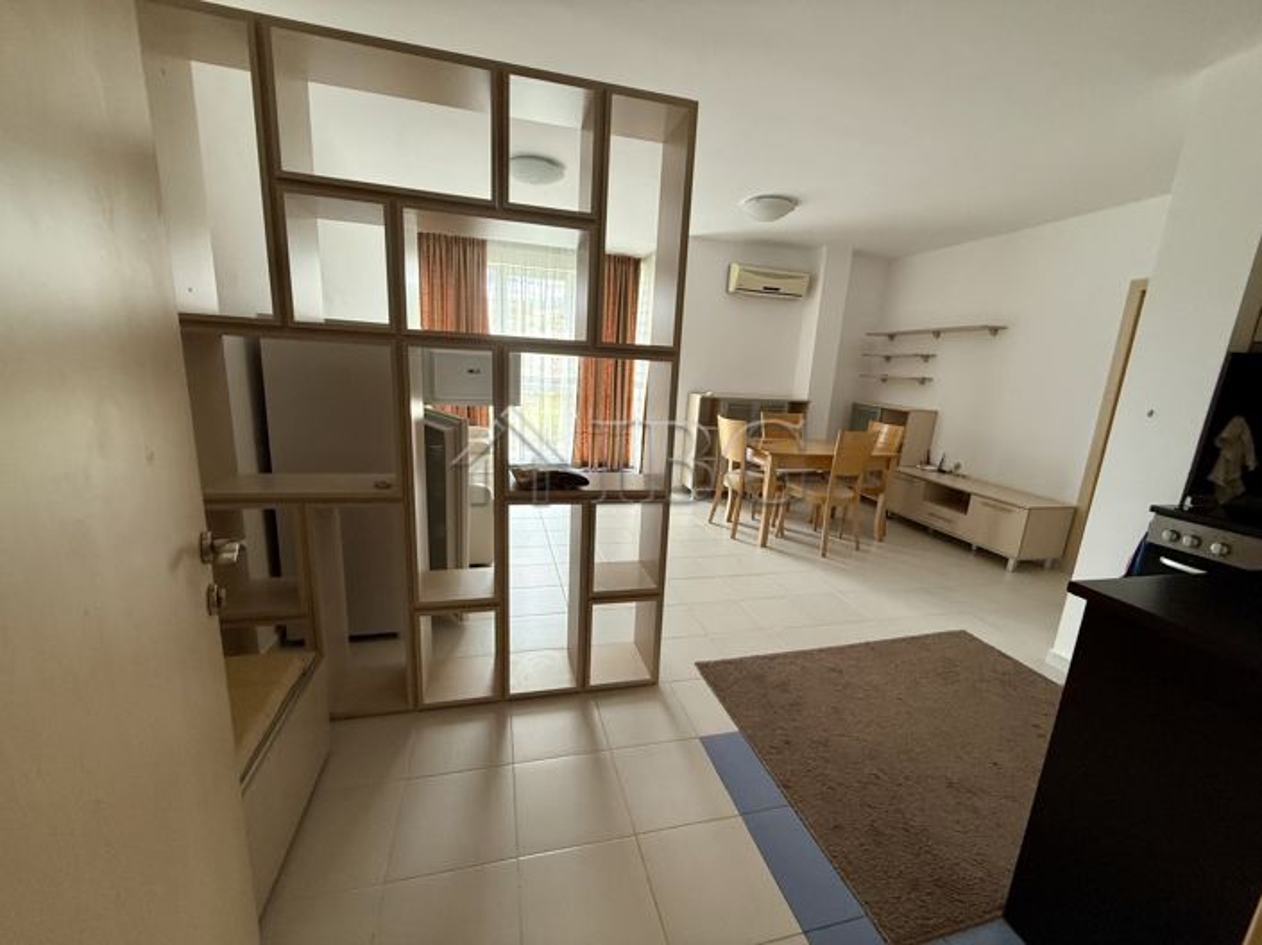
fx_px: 510
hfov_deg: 102.1
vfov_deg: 85.6
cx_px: 631
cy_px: 472
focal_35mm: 14
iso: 250
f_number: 2.2
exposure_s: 1/100
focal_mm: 2.22
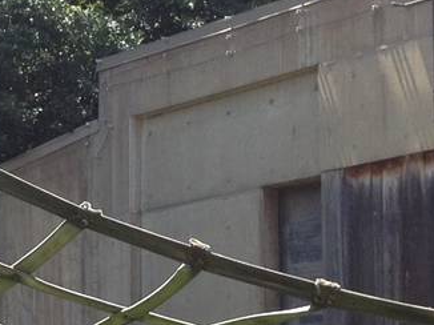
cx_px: -276
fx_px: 2155
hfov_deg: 10.9
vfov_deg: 8.6
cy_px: 232
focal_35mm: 172
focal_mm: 4.28
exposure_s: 1/536
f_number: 2.4
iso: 64
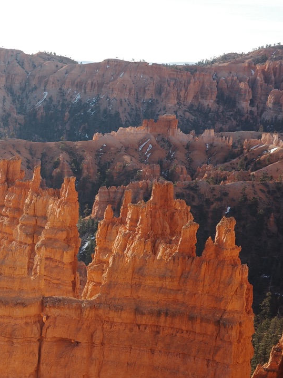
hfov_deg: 13.0
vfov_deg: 18.9
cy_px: 303
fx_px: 1122
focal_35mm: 103
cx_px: -221
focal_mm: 26
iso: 100
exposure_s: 1/80
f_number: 4.5
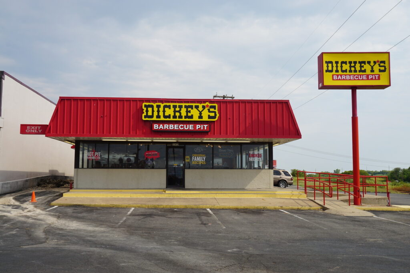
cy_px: 136
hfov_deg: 51.3
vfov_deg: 35.5
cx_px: 205
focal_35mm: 38
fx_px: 427
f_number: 11
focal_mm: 25
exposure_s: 1/160
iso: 100
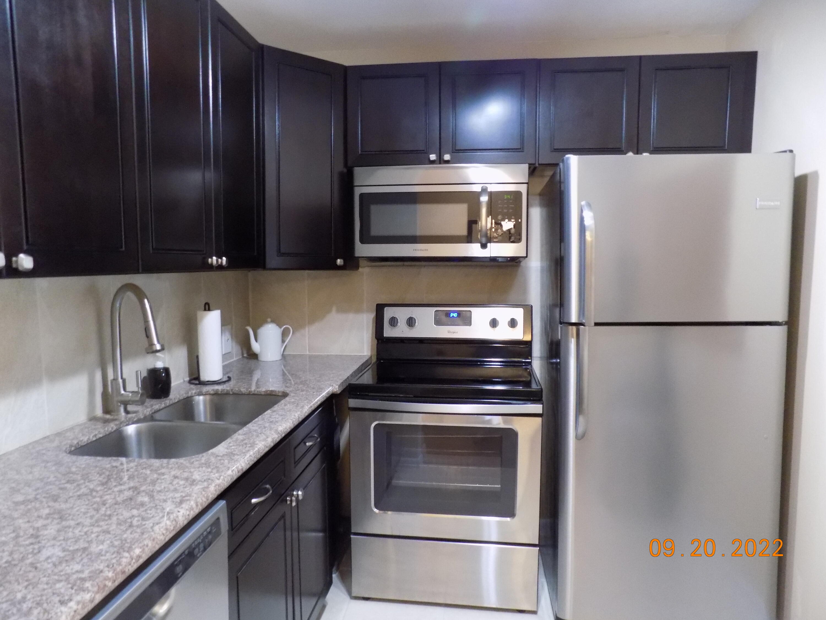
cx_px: 413
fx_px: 549
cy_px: 310
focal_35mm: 23
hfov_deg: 73.9
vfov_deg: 58.9
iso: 400
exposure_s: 1/10
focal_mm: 4
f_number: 3.1
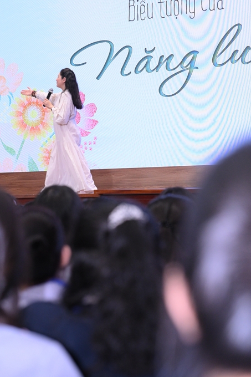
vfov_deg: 18.7
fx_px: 1140
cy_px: 139
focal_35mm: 109
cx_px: 157
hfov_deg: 12.6
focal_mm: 76
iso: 2500
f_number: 4
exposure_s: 1/160
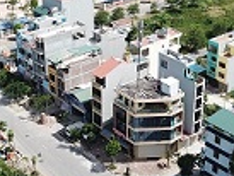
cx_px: 137
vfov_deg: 19.3
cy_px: 48
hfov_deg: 25.6
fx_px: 514
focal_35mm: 76
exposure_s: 1/1289
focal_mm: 4.73
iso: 100
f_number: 2.2
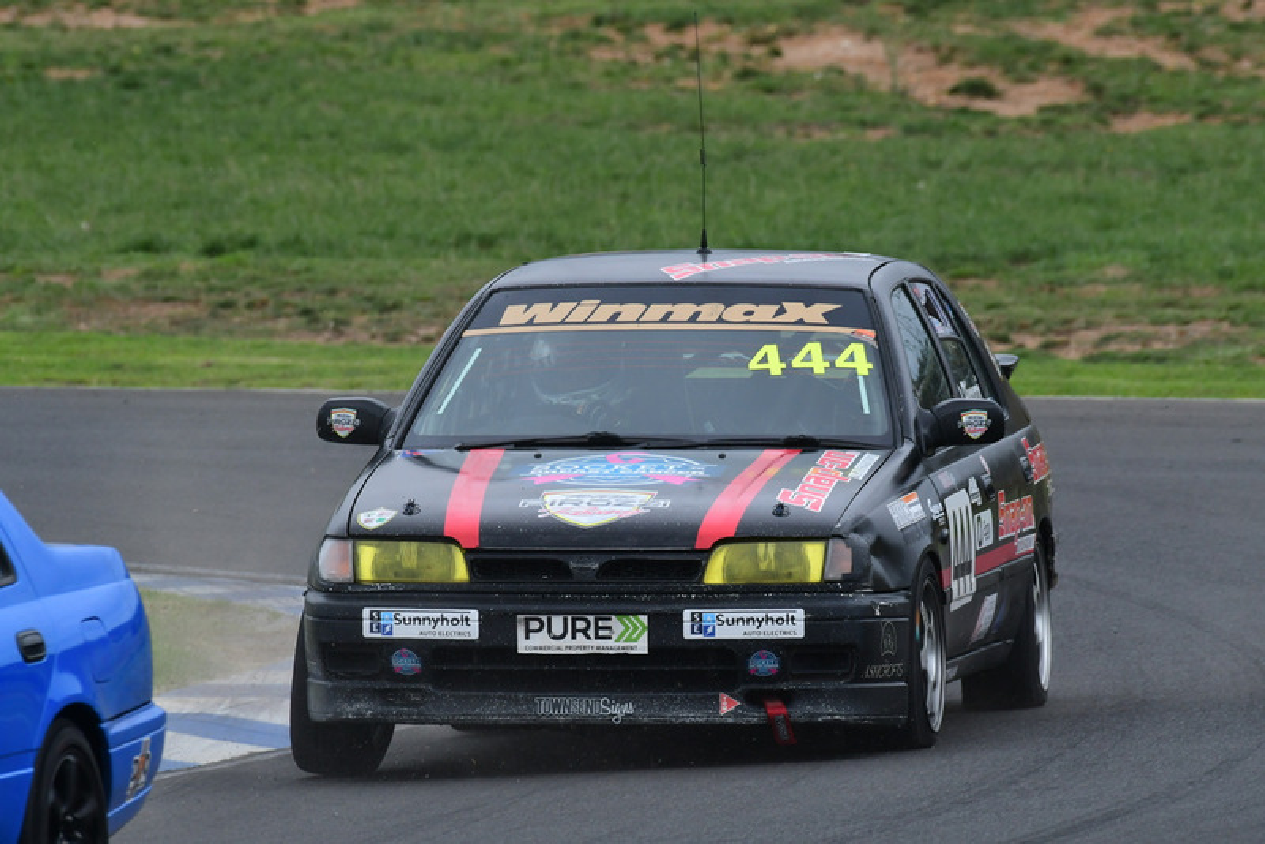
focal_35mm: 750
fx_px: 26362
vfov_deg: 1.8
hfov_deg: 2.7
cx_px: 632
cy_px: 422
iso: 800
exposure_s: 1/640
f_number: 11
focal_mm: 500
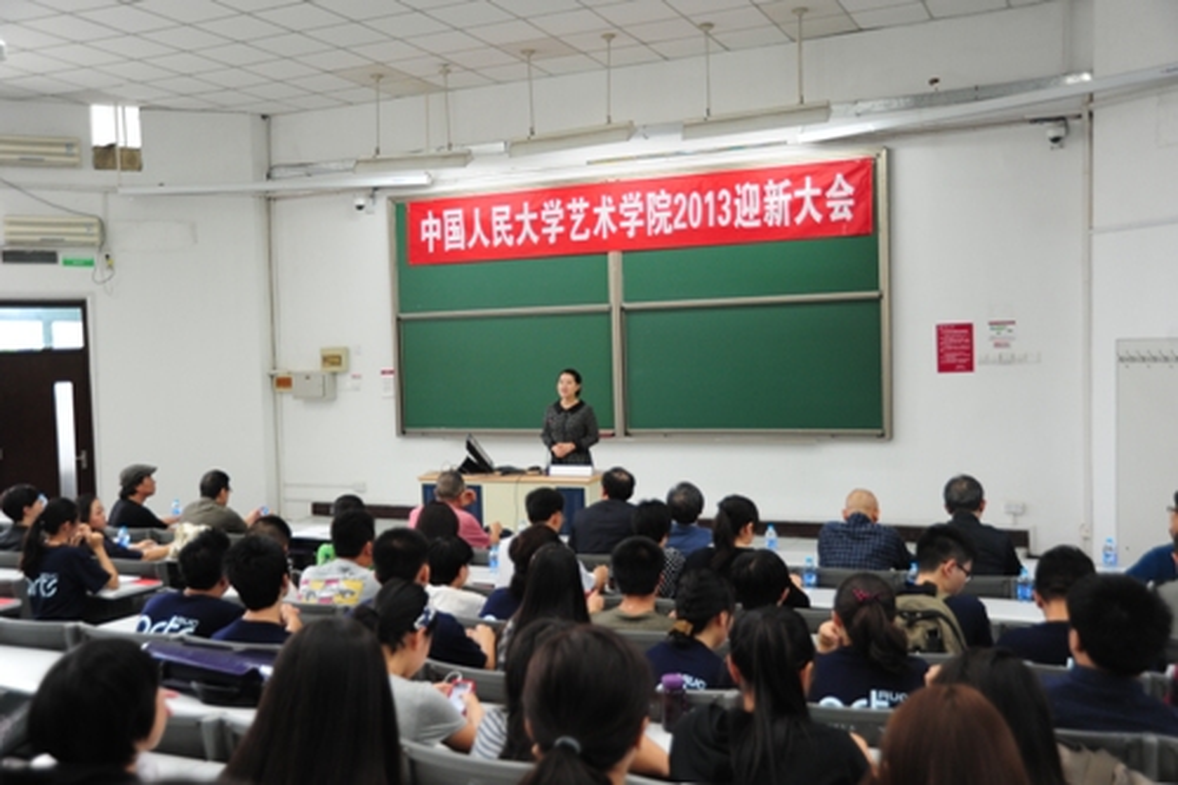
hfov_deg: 54.5
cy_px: 392
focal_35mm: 35
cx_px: 589
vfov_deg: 37.8
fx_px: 1145
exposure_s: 1/80
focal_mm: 35
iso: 1250
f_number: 4
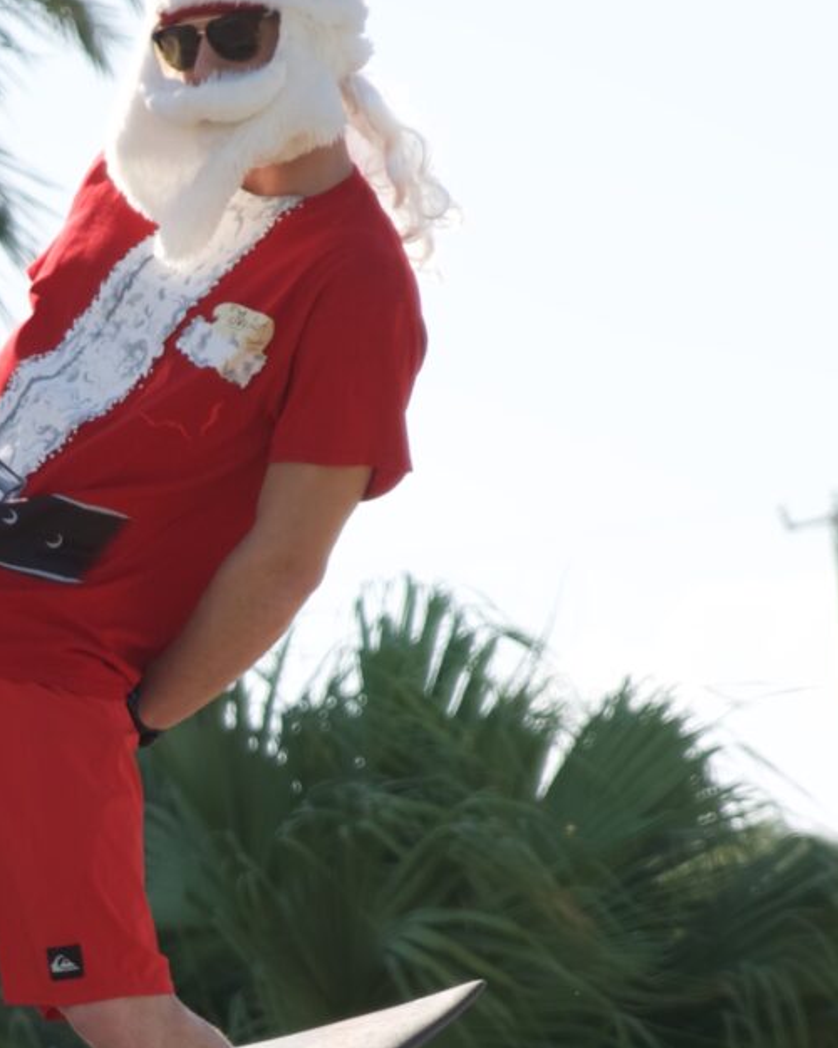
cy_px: 822
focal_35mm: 269
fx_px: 8340
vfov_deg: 7.2
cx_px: -382
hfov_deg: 5.7
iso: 100
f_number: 2.8
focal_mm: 70
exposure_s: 1/1000
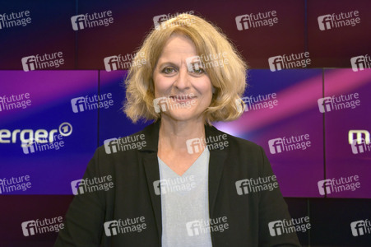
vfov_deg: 31.8
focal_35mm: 42
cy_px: 124
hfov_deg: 46.4
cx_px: 186
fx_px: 433
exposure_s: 1/160
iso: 1250
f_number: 5.6
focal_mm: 42
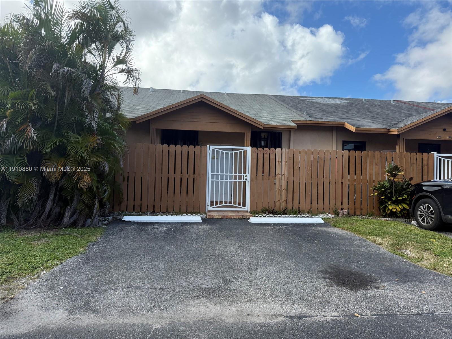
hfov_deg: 71.6
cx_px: 226
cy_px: 170
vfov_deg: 56.8
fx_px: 313
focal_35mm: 24
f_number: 1.78
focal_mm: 6.76
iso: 100
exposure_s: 1/3279
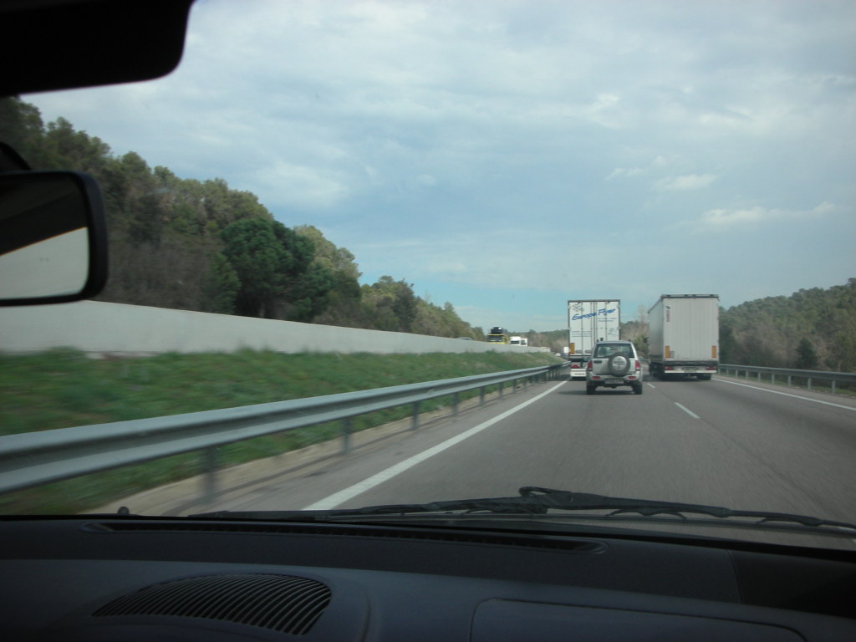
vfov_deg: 40.7
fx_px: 865
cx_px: 428
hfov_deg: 52.6
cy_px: 321
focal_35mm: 35
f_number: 8.5
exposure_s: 1/77.6
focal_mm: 5.8
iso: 50
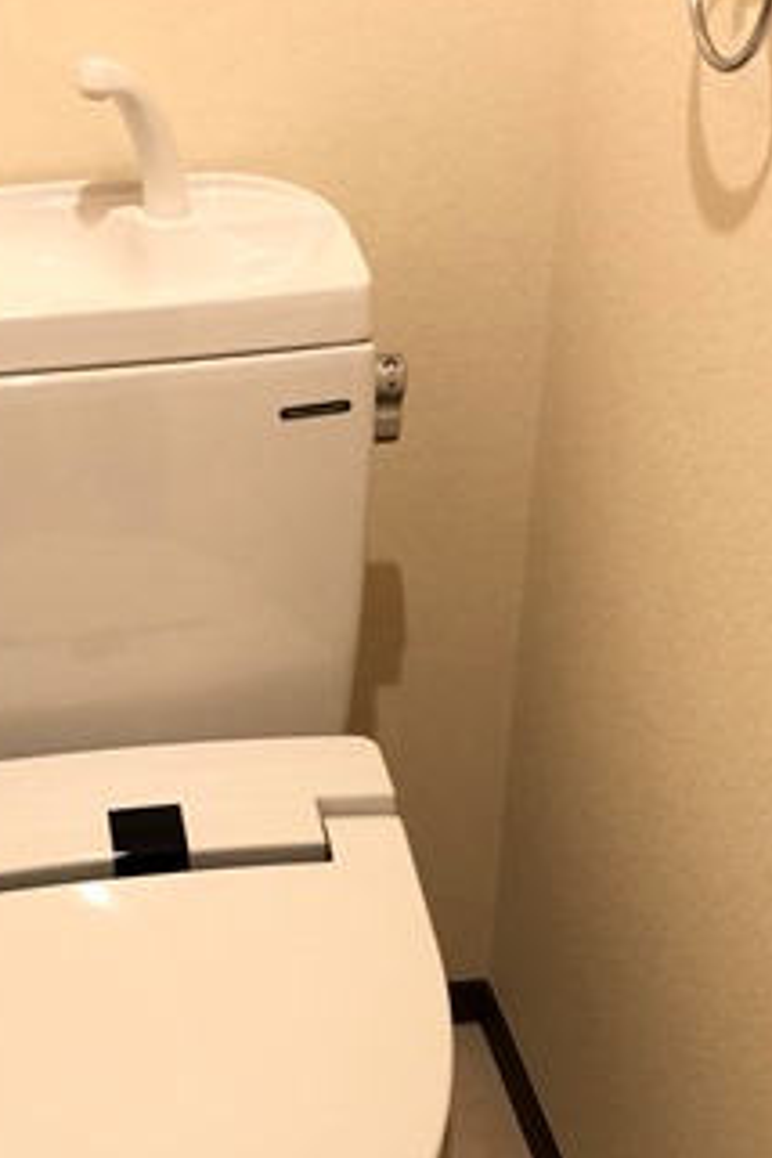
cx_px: 234
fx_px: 1866
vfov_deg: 33.9
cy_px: 844
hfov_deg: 23.2
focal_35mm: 58
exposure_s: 1/17
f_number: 1.8
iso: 64
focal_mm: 3.99
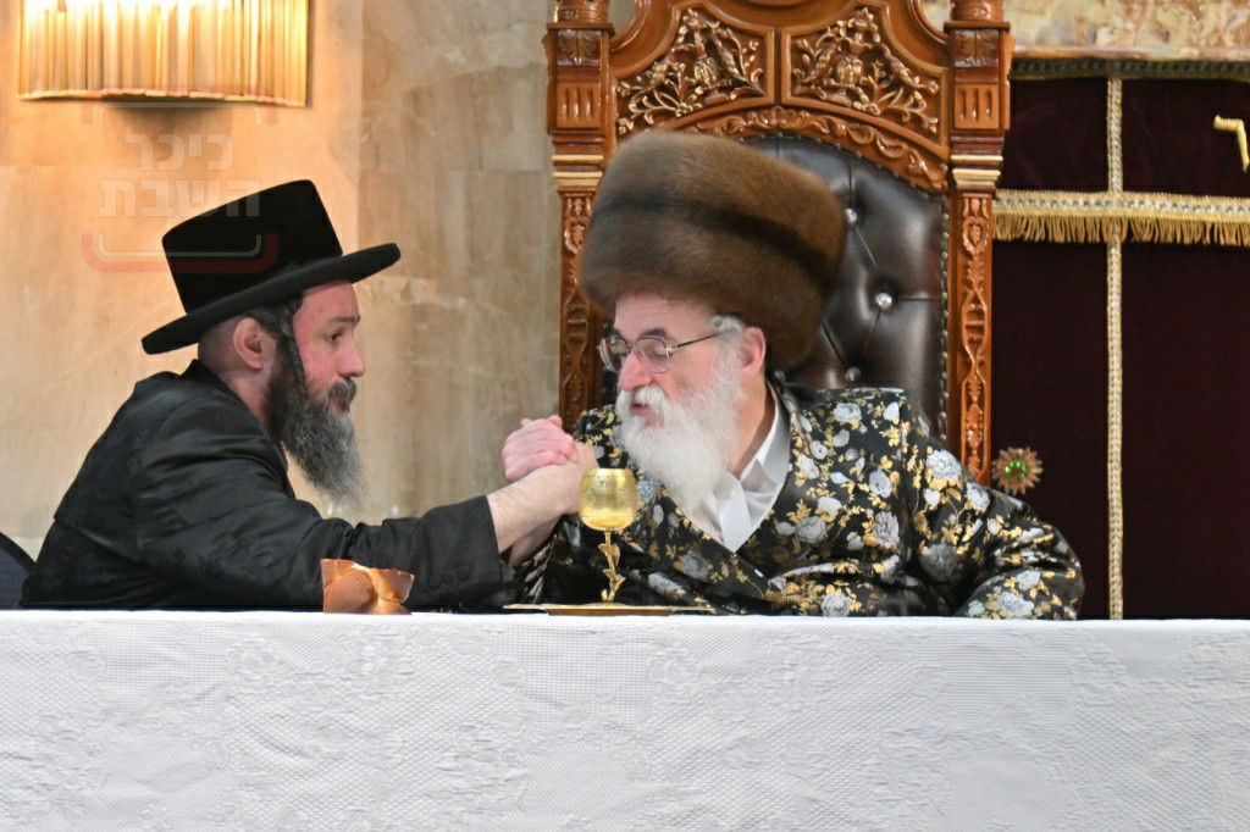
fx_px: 4790
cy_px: 416
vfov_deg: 9.9
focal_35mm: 138
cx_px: 625
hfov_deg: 14.9
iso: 1250
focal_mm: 92
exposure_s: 1/320
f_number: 4
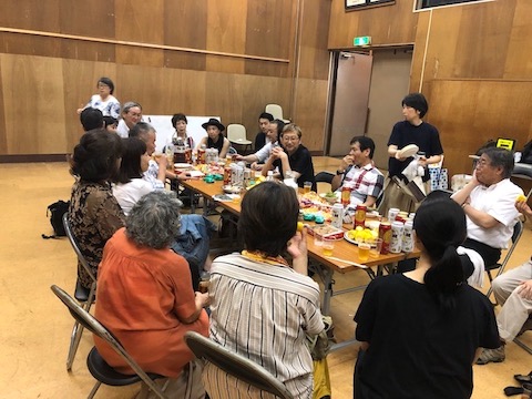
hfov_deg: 63.4
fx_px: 430
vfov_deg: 49.7
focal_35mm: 28
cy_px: 200
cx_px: 266
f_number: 1.8
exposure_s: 1/13
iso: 100
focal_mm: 3.99
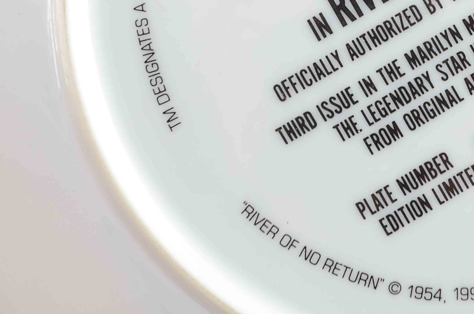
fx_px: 1143
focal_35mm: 87
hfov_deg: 22.8
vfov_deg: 15.3
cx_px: 425
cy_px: -18
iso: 100
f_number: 8
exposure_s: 1/80
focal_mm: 24
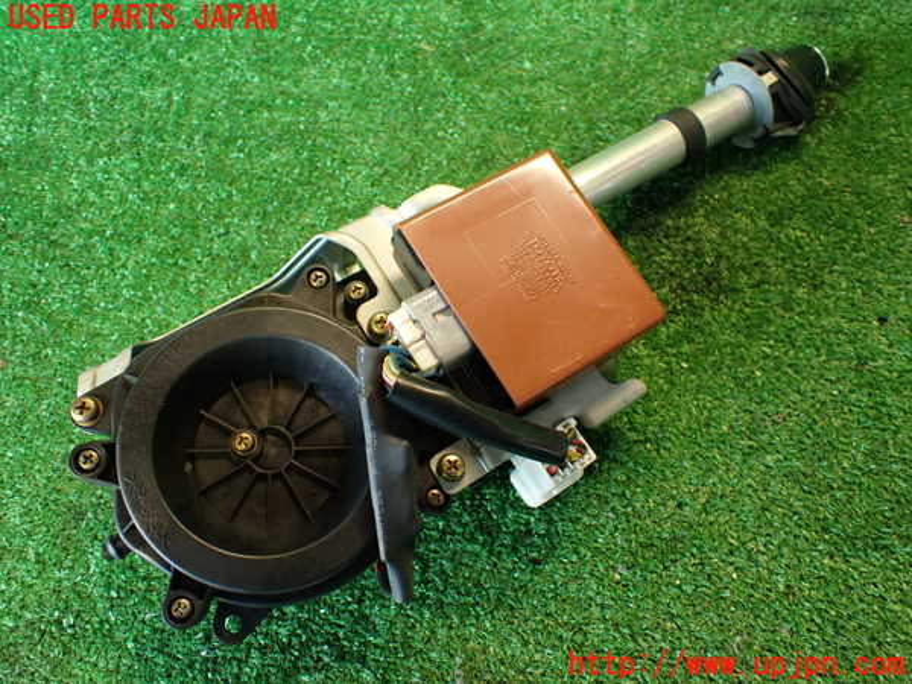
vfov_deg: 46.8
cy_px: 342
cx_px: 456
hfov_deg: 60.0
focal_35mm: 30
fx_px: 790
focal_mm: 5.4
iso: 200
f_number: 2.3
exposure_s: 1/30
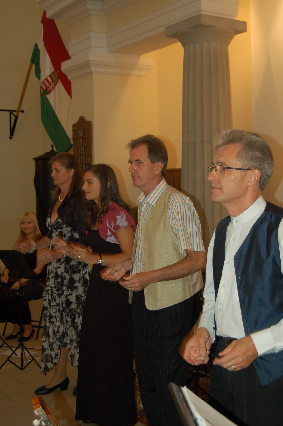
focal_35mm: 51
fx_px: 597
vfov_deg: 39.2
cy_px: 214
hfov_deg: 26.7
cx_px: 145
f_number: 4.5
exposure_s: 1/60
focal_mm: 31
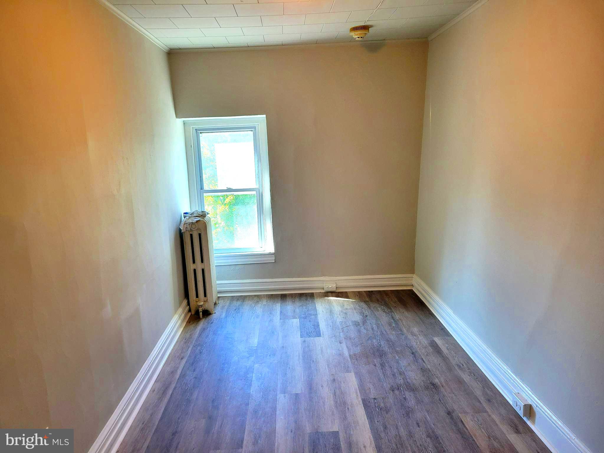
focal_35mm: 26
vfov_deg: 53.1
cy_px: 226
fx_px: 454
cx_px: 302
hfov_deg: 67.3
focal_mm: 5.4
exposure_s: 1/120
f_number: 1.8
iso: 125
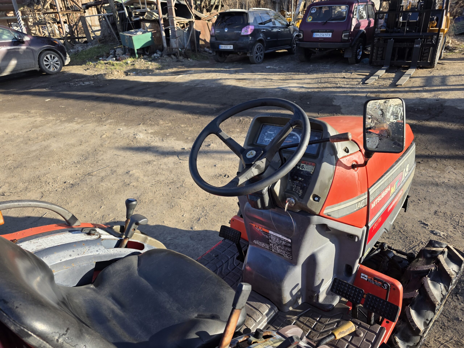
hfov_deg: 73.9
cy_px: 174
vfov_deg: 58.9
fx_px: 308
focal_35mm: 23
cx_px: 232
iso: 80
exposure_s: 1/1538
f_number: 1.7
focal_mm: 6.3
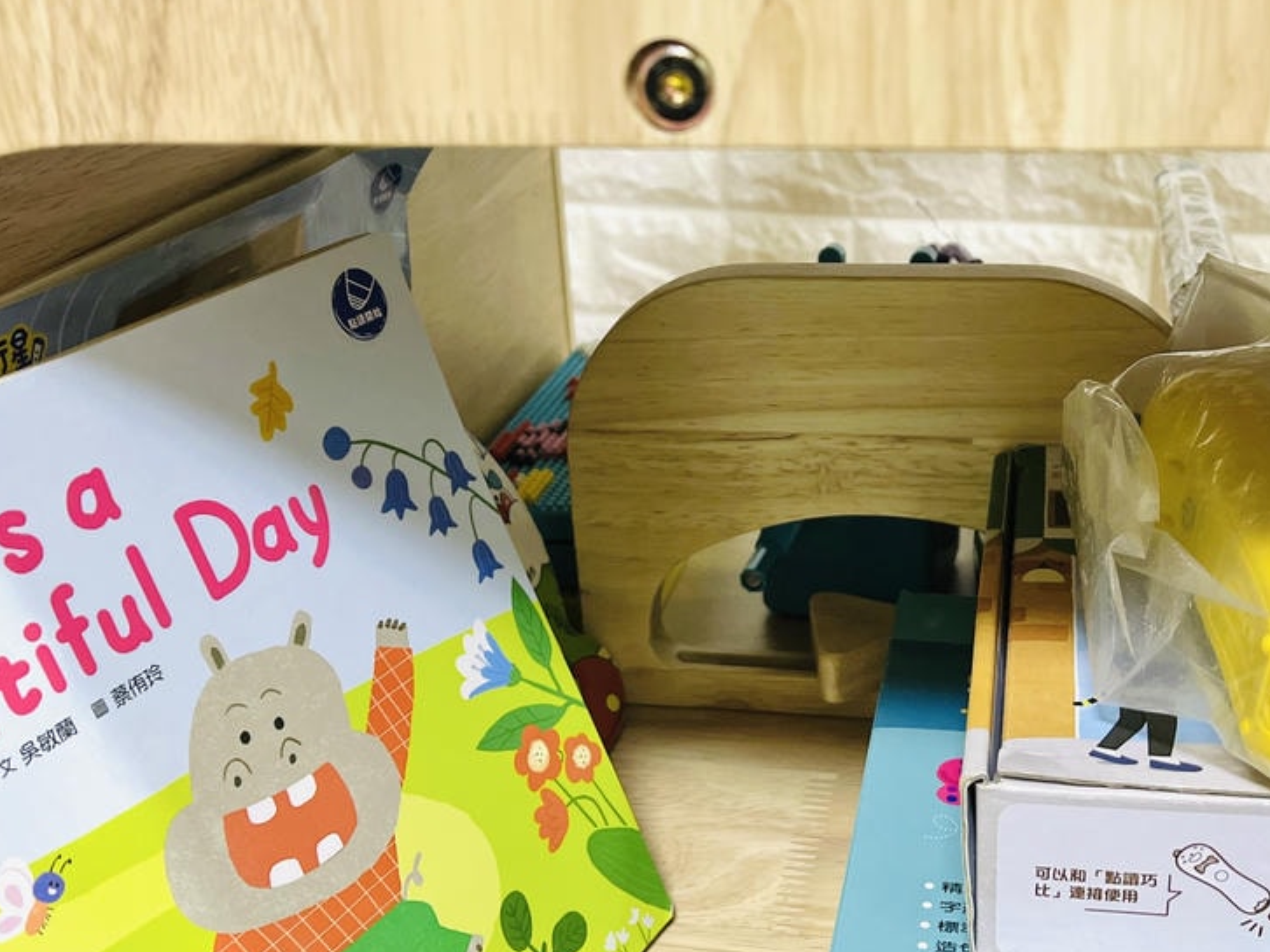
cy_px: 514
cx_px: 735
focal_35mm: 43
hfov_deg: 43.7
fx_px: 1577
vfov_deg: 33.6
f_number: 1.5
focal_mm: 5.7
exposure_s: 1/60
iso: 400
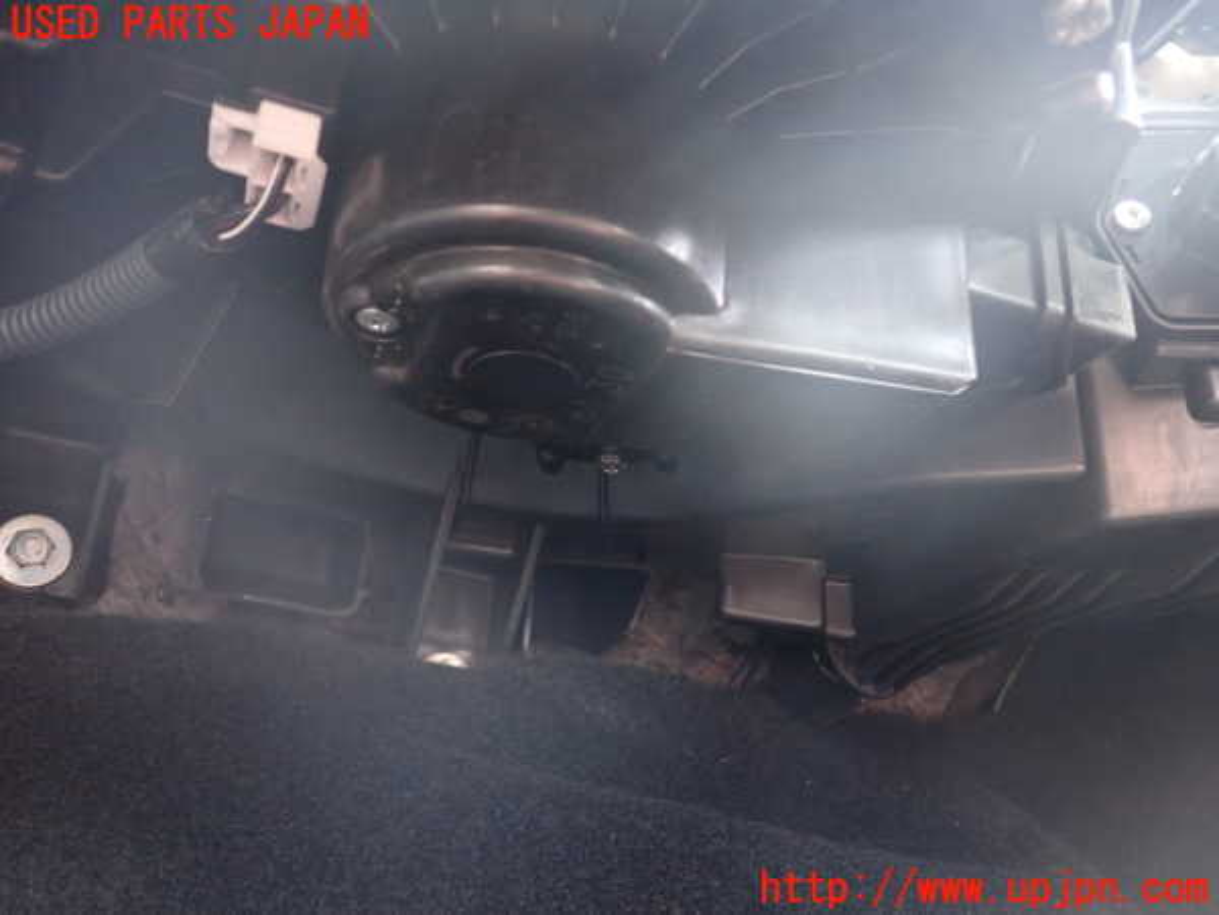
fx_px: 1056
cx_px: 610
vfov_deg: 46.8
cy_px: 458
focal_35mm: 30
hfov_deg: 60.0
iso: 800
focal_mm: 5.4
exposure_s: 1/20
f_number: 2.3
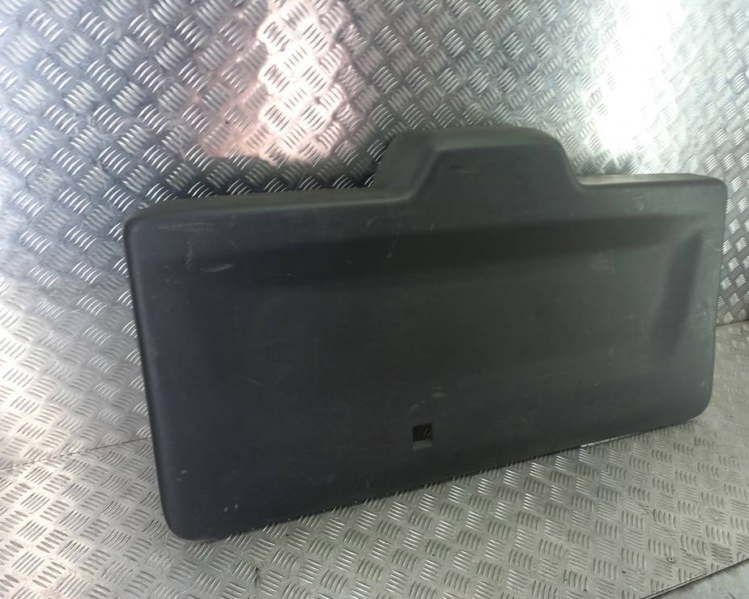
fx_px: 599
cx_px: 381
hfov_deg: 64.1
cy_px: 291
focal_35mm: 27
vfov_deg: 53.2
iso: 64
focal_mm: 4.6
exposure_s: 1/50
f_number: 1.8
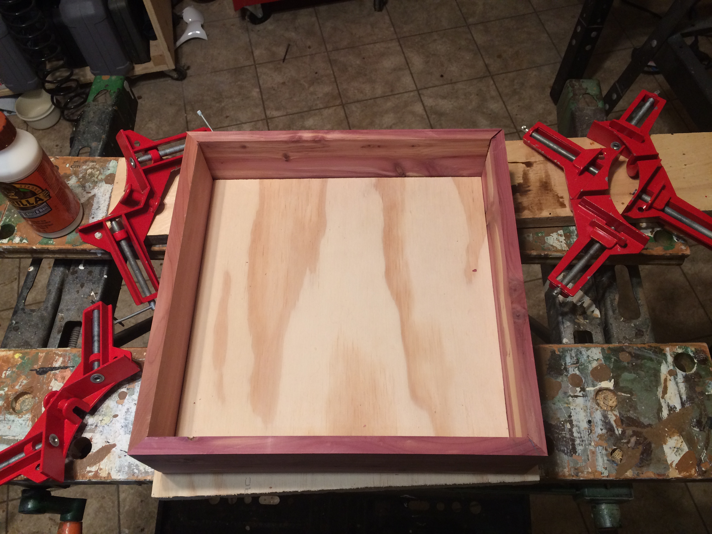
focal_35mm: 29
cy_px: 267
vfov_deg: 48.2
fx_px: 596
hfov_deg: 61.7
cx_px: 356
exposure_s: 1/30
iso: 100
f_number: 2.2
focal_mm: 4.15
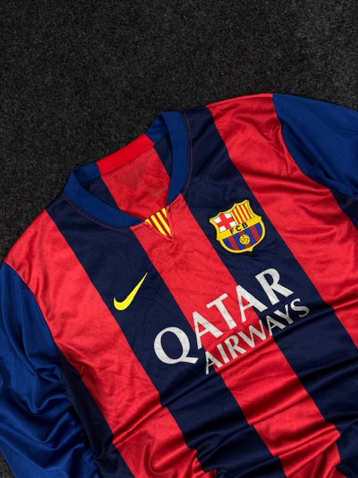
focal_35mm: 24
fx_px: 331
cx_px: 179
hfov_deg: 56.8
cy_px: 239
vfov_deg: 71.6
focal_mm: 6.76
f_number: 1.78
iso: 125
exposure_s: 1/100
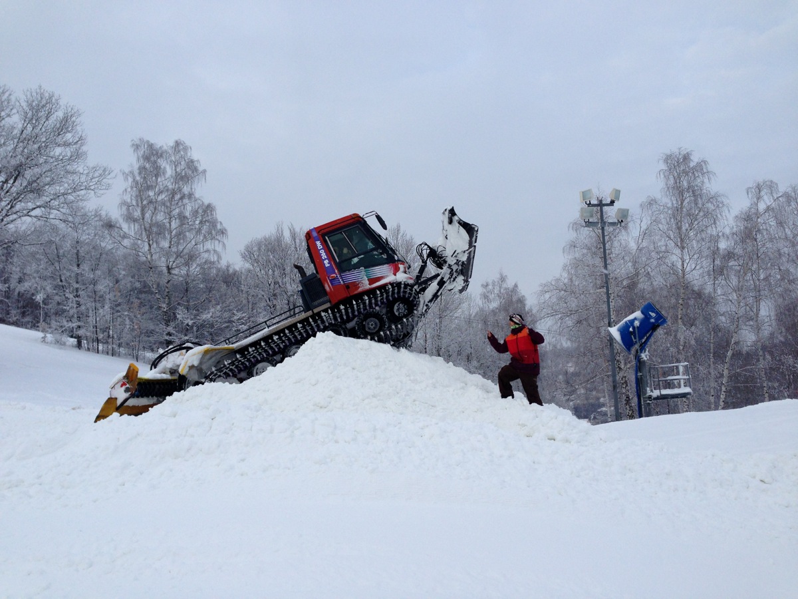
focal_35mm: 33
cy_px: 300
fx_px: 761
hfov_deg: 55.4
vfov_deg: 42.9
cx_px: 399
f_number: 2.4
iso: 50
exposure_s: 1/821
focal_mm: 4.13
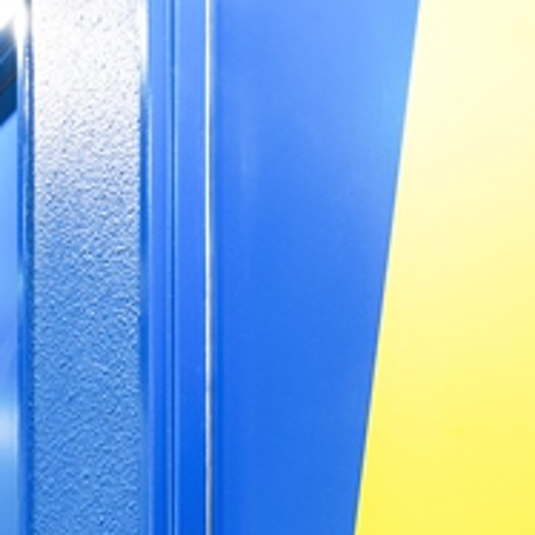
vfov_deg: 23.2
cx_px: -132
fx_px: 1207
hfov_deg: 22.7
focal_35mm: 69
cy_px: 621
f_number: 16
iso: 100
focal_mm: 19
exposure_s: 6
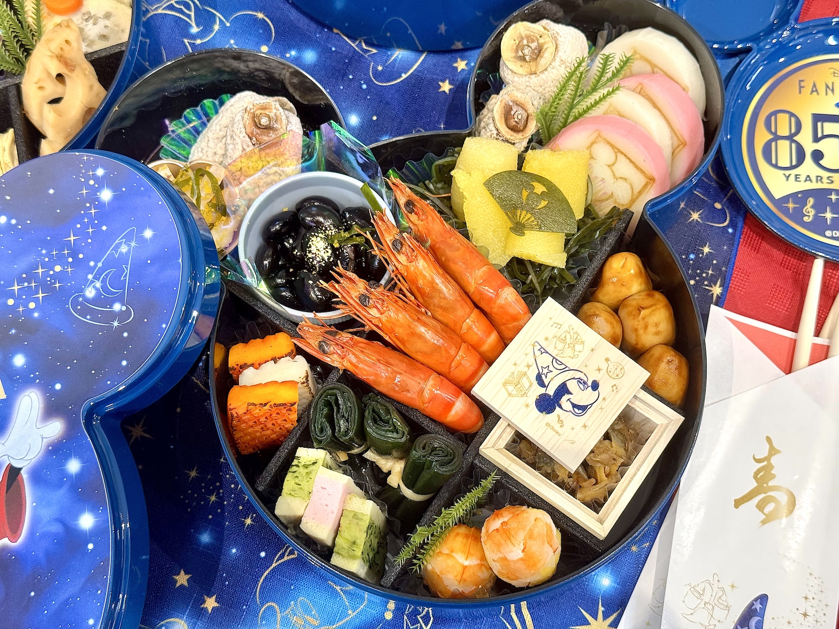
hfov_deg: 39.7
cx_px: 420
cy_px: 314
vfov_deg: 30.3
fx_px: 1163
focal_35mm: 48
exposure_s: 1/91
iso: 100
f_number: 1.78
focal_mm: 6.76
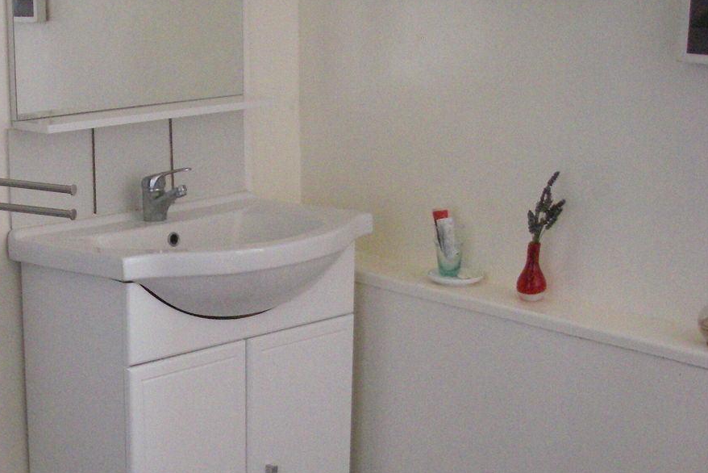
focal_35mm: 72
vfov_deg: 18.8
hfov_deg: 27.3
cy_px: 373
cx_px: 105
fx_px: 1416
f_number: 3.3
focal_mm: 6.3
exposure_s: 1/40
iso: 400
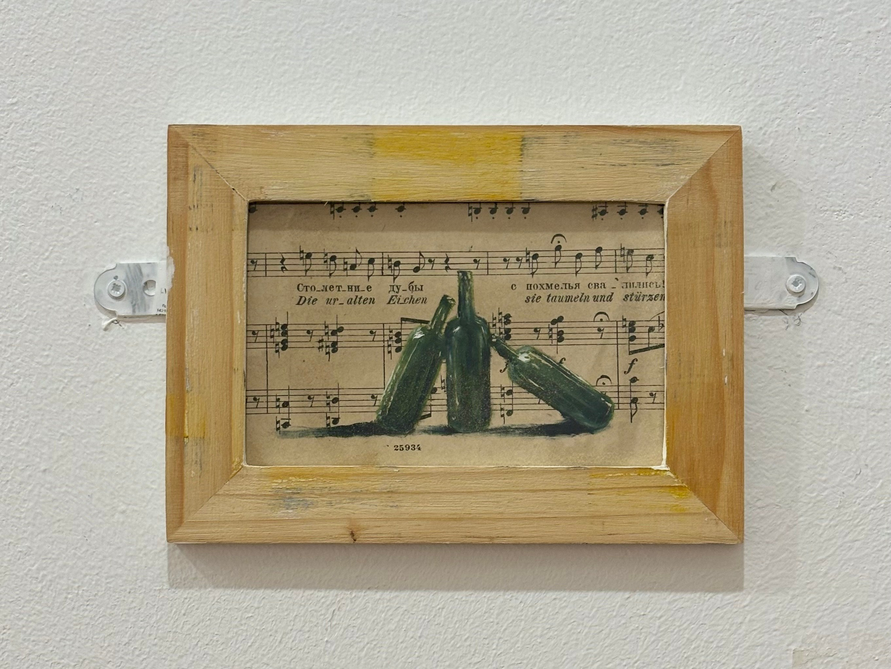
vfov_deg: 28.0
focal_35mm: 52
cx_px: 446
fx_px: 1338
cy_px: 334
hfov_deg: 36.8
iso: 64
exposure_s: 1/50
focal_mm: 5.96
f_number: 1.6
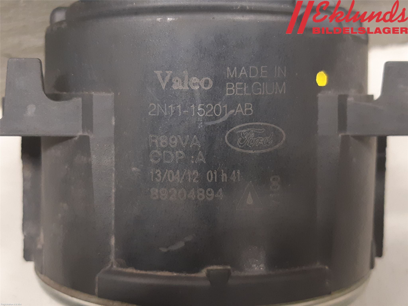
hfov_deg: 67.3
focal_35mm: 26
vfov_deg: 53.1
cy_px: 153
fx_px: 306
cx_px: 204
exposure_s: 1/33
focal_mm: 3.93
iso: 250
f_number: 1.7
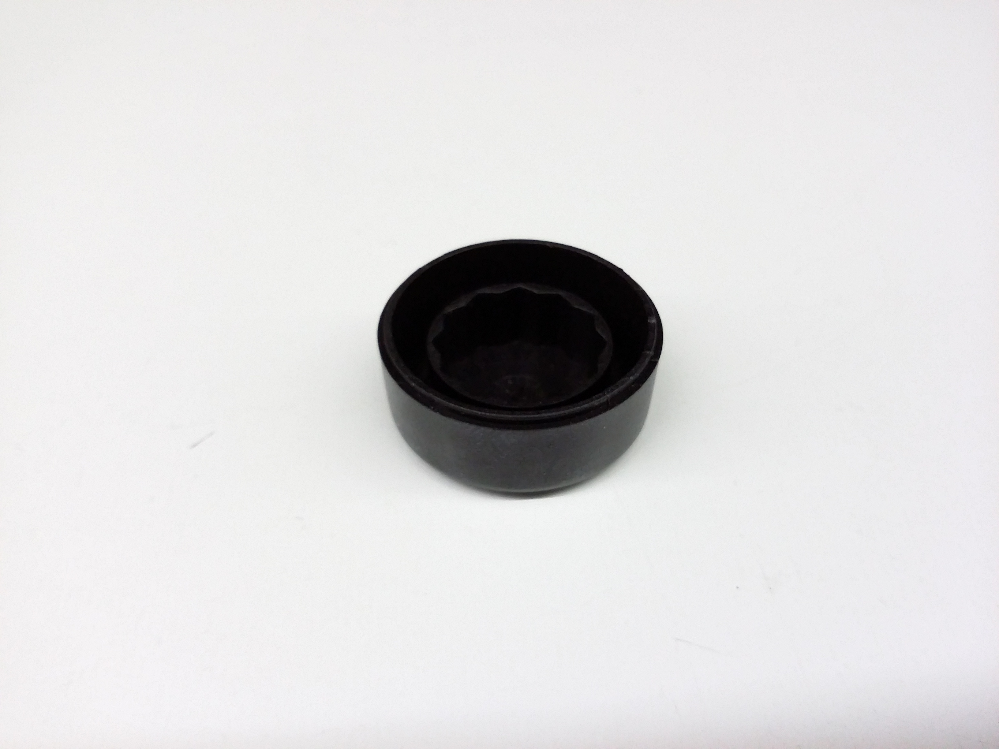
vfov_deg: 44.2
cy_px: 374
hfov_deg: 56.8
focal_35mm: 32
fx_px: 924
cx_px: 500
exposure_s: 1/15
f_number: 2.4
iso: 160
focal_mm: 3.4
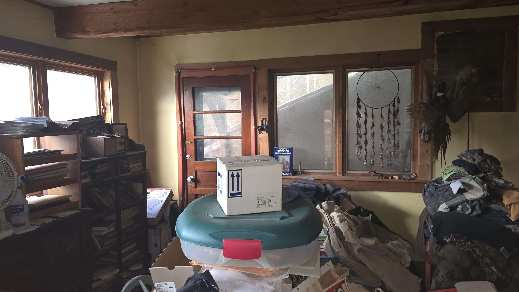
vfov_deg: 44.4
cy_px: 145
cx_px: 254
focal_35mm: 26
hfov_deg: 71.9
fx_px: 358
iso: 320
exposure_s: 1/12
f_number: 1.7
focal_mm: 6.3
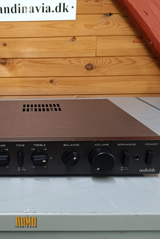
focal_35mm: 34
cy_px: 118
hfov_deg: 37.1
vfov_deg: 55.8
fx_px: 227
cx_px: 26
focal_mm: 5.59
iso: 624
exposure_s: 1/33.3
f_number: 1.88
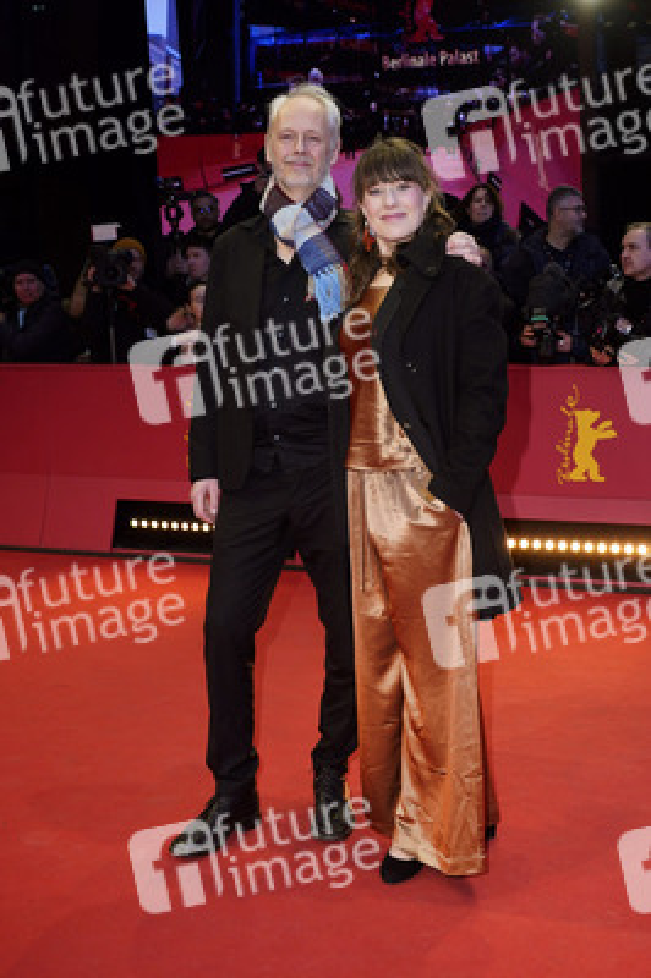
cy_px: 489
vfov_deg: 49.6
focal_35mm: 39
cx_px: 326
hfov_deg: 34.2
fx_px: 1060
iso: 800
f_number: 5.6
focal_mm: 39
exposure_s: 1/160
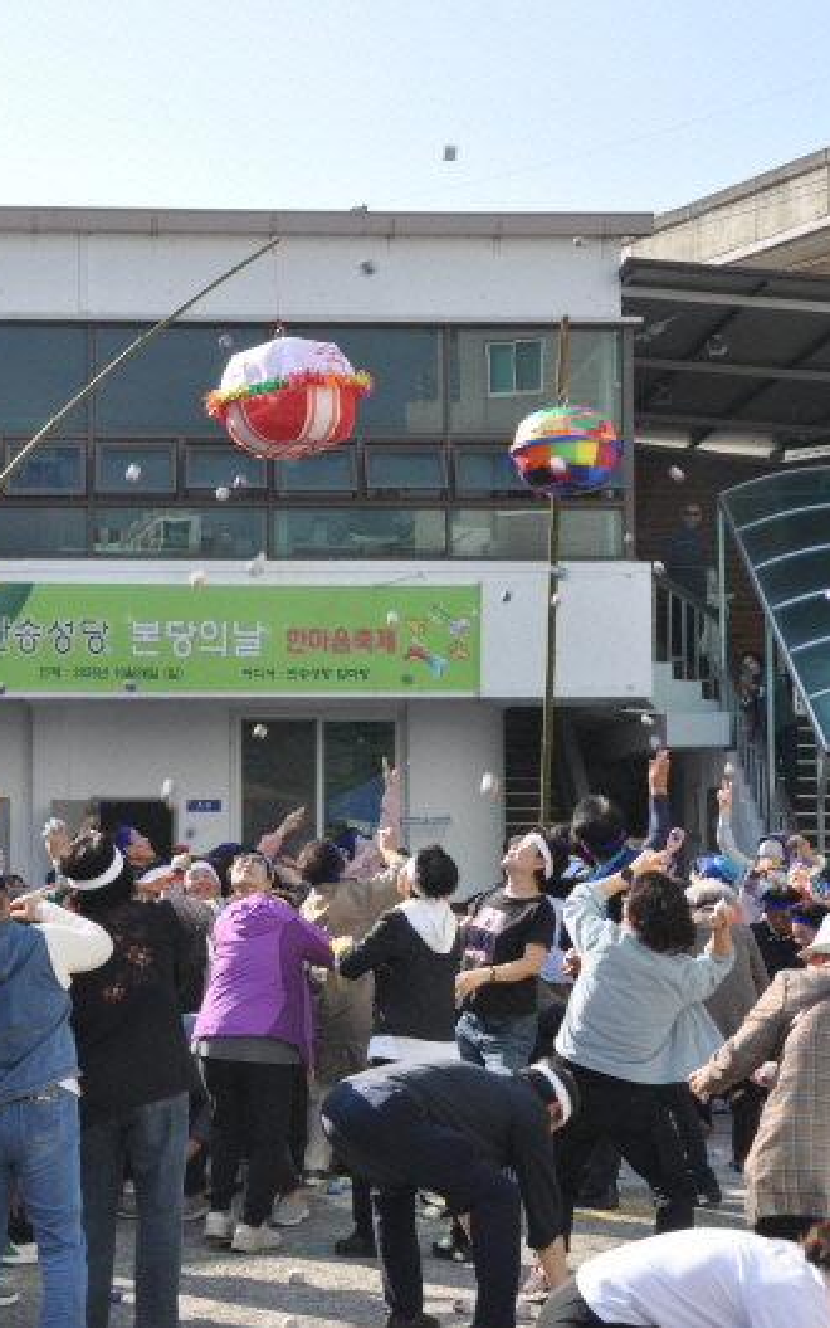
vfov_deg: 27.8
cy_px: 665
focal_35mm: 74
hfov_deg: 17.6
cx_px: 329
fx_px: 2678
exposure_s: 1/125
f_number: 11
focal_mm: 32
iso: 200
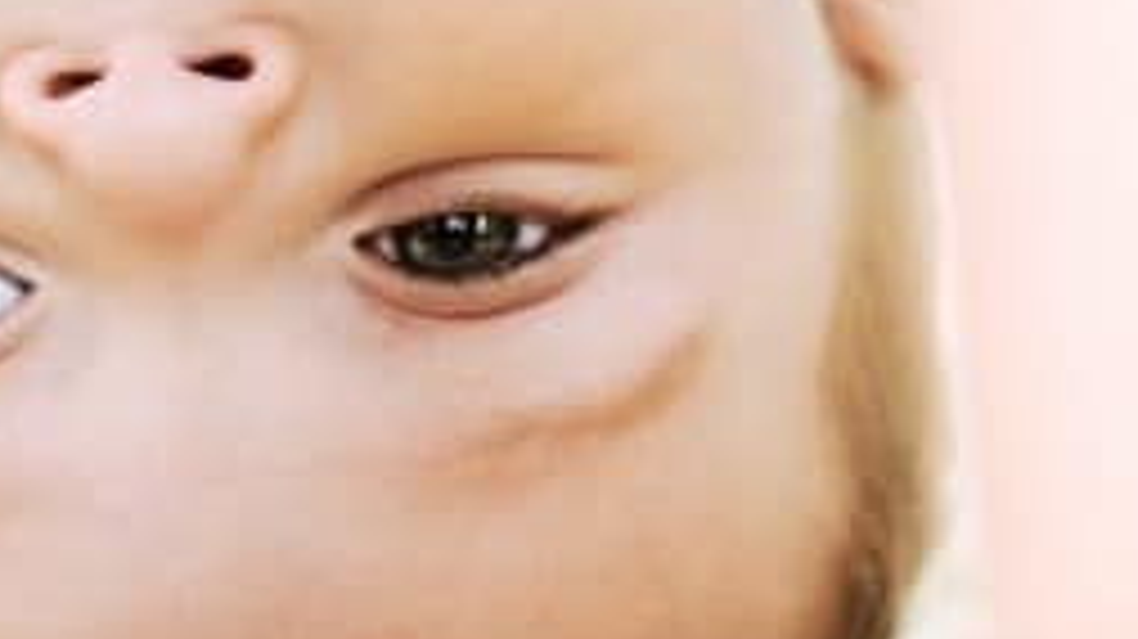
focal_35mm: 261
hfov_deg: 8.3
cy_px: 241
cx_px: 427
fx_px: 7872
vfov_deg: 4.6
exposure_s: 1/125
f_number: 2.8
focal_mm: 70
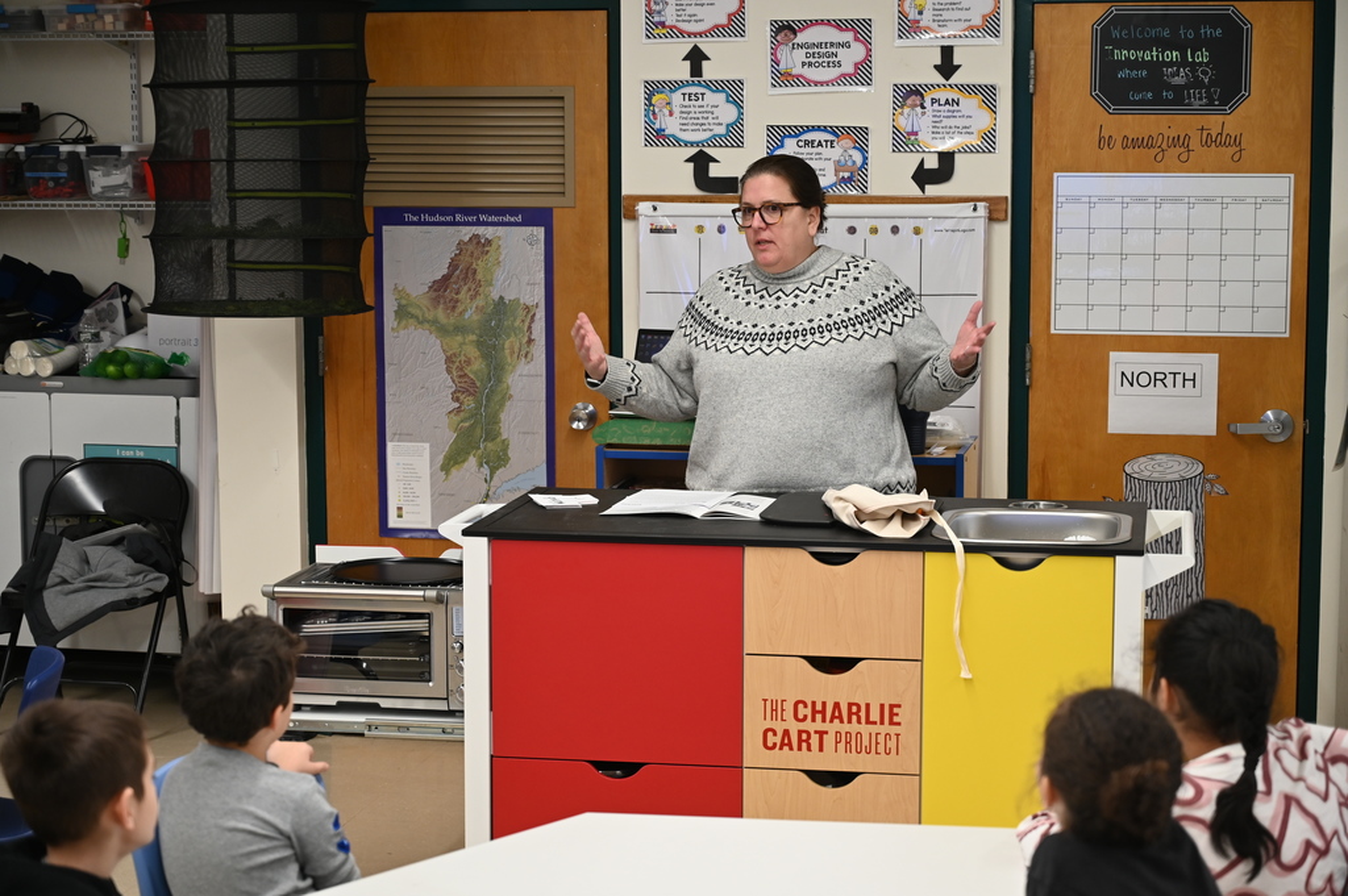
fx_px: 2619
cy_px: 448
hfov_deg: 28.9
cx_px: 674
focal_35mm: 70
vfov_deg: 19.4
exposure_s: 1/125
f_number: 4
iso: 900
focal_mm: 70
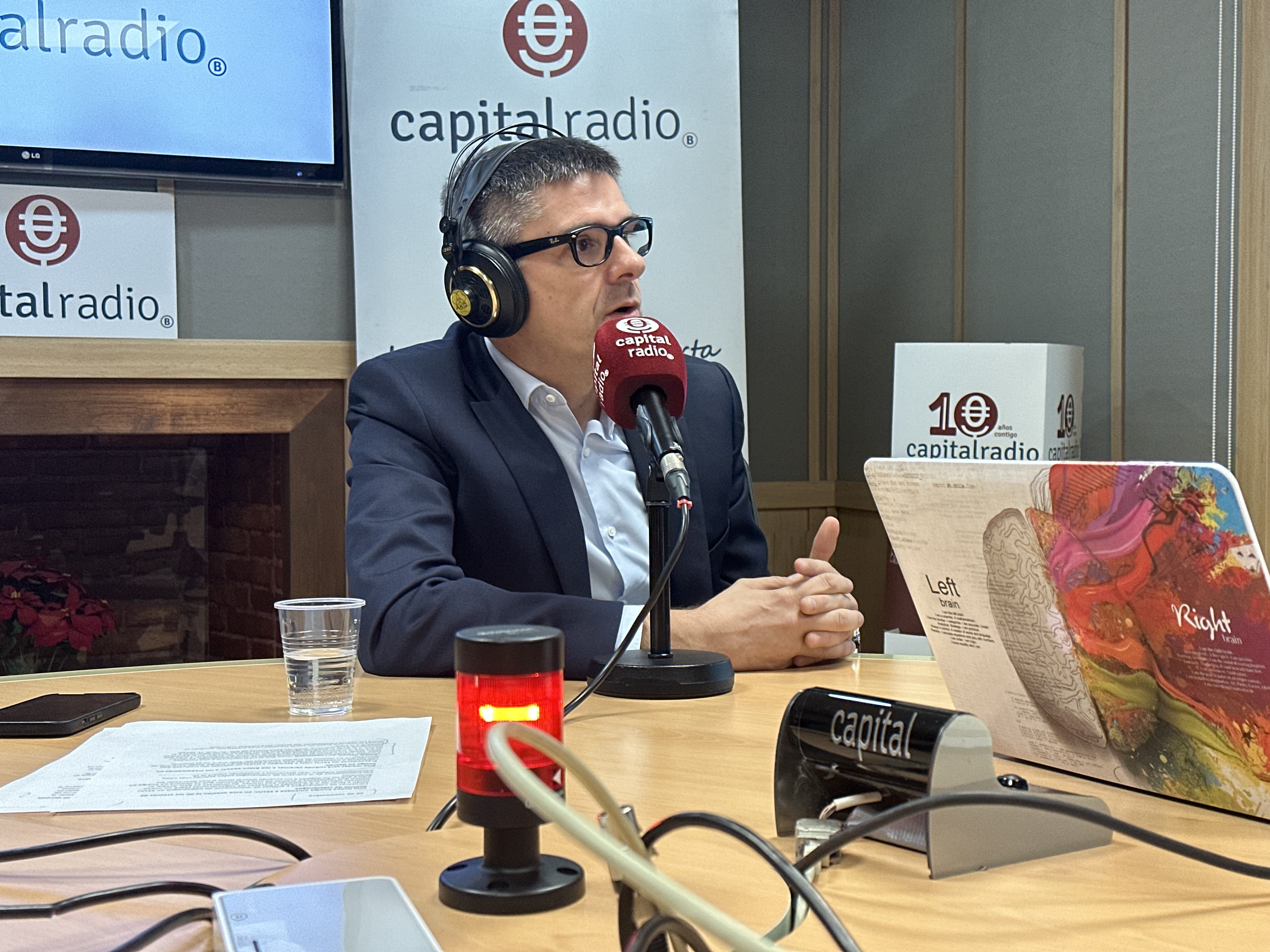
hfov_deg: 39.7
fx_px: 1761
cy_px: 476
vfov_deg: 30.3
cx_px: 635
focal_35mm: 48
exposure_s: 1/60
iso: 100
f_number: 1.78
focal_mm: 6.86
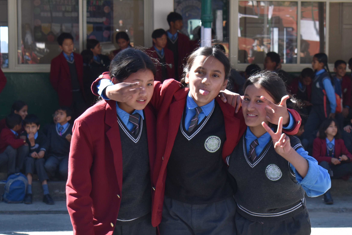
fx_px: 1466
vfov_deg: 9.1
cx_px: 209
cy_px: 210
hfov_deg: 13.7
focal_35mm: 150
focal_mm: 55
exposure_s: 1/160
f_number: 6.3
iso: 200
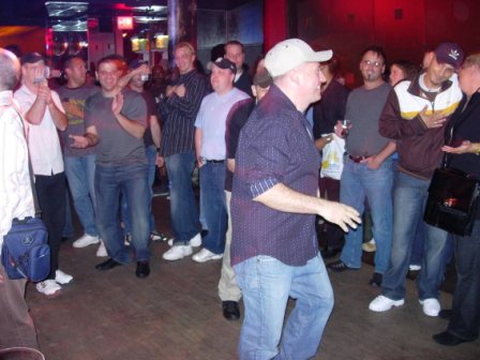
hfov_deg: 49.0
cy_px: 180
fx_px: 527
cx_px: 240
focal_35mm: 38
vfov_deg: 37.7
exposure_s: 1/2.5
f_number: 2.8
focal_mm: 7.8
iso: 200
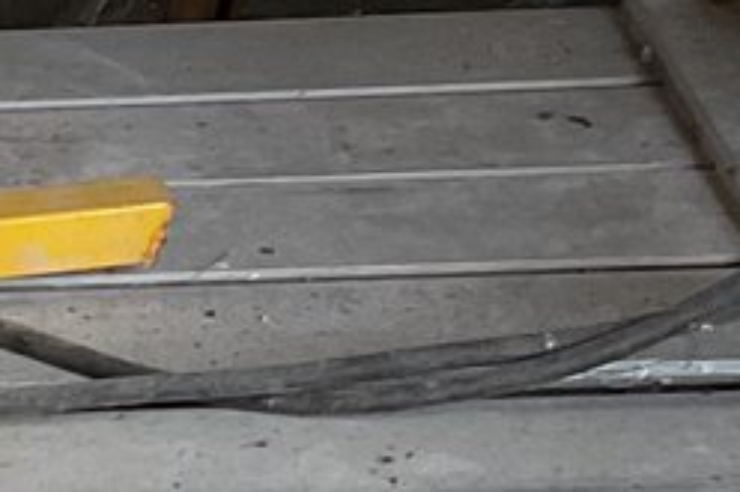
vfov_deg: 7.4
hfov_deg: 10.6
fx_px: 3780
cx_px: -559
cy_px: 565
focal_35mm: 184
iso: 50
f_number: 1.8
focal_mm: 3
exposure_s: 1/50
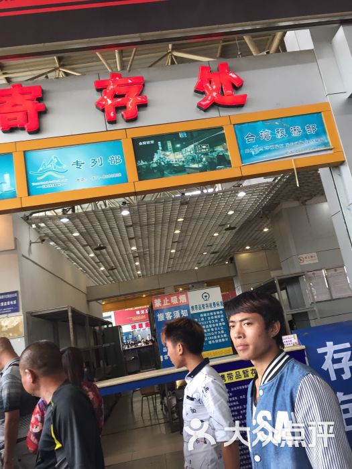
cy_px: 234
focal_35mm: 29
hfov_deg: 48.2
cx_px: 176
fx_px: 393
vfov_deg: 61.7
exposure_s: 1/33
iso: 50
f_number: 2.2
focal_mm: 4.15
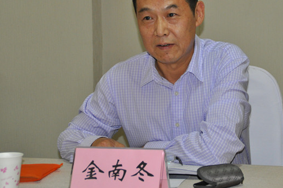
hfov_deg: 21.0
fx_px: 761
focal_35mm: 97
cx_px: 176
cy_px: 61
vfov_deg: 14.0
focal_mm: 42
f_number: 4.5
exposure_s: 1/60
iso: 800
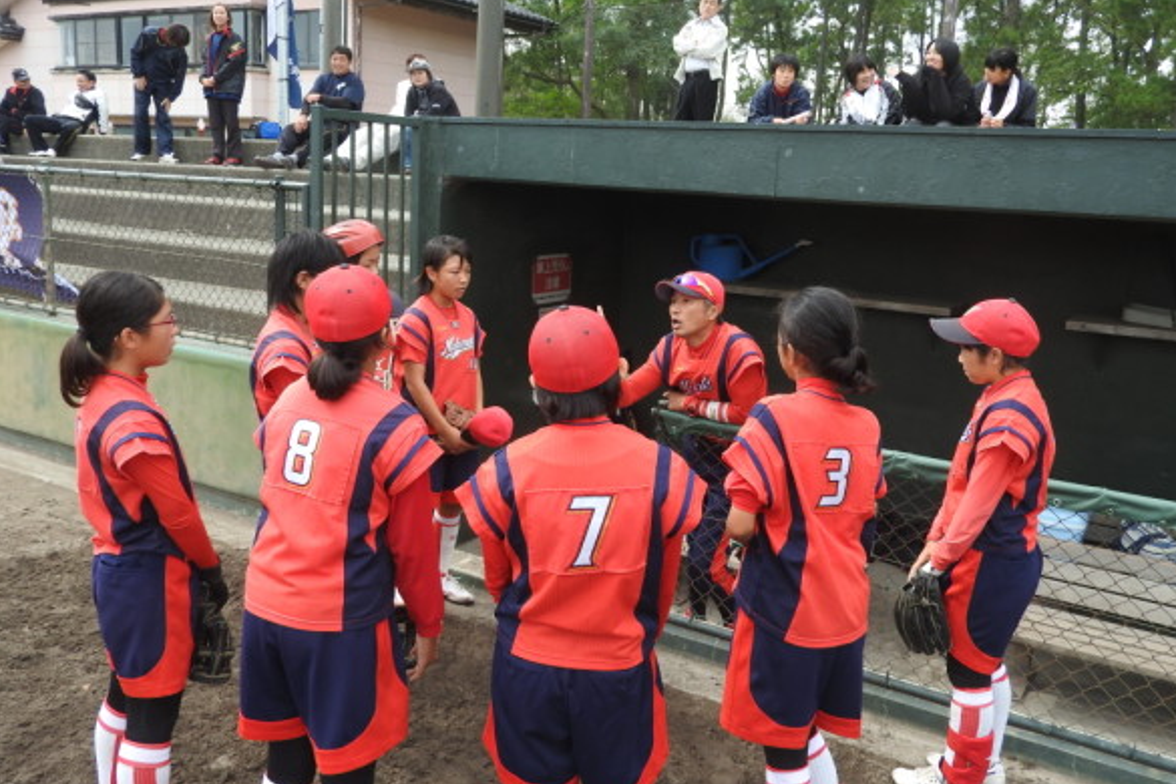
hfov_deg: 58.7
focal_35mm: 32
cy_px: 356
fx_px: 1045
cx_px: 597
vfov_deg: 41.1
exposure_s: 1/320
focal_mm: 5.4
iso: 100
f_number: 3.5
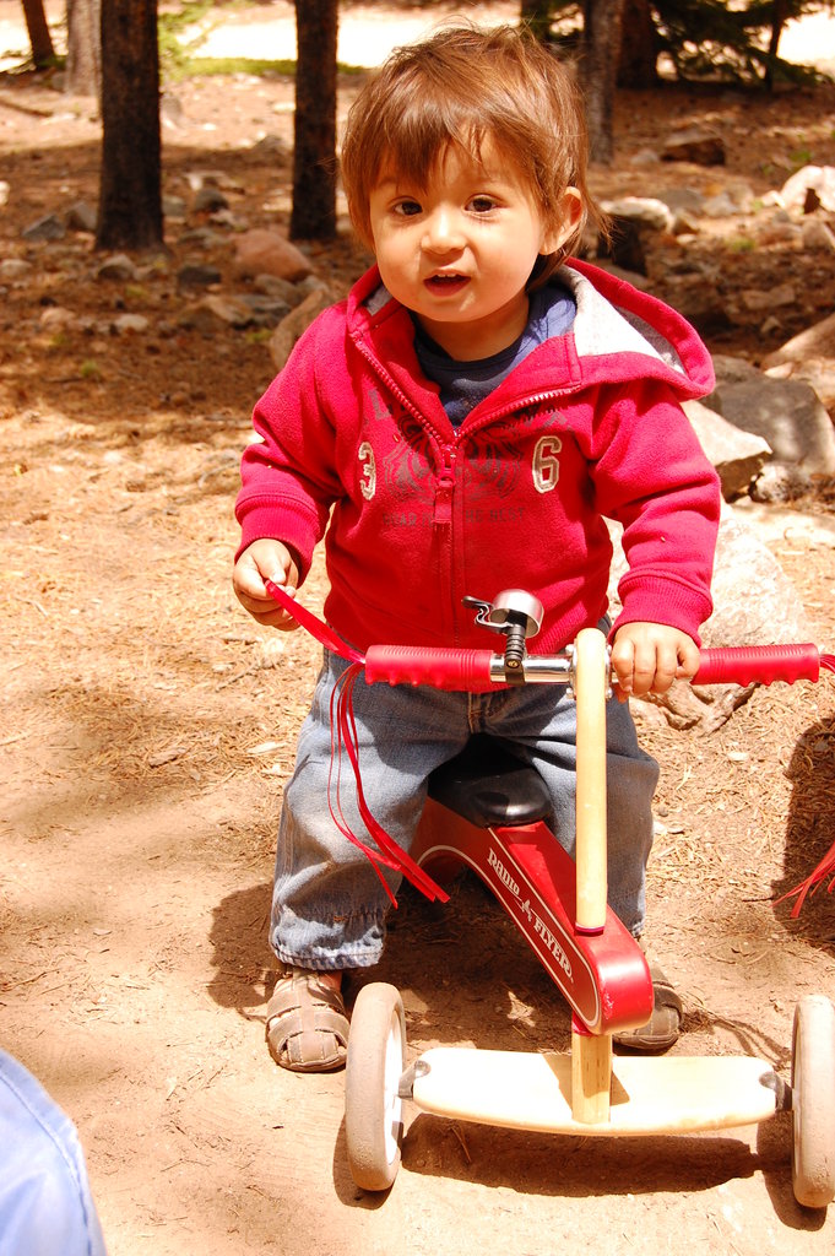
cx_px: 418
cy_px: 628
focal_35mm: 63
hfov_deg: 21.5
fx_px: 2195
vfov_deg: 31.9
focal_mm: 42
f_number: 9
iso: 400
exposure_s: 1/320
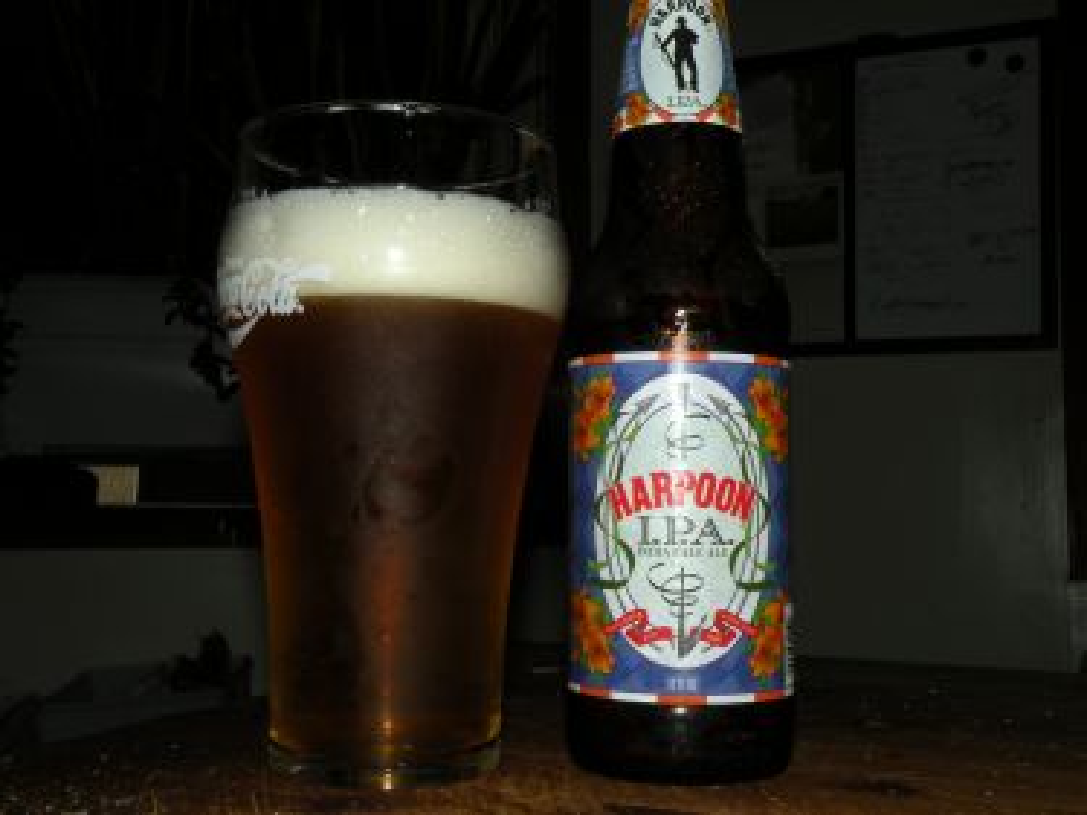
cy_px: 408
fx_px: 1318
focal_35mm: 42
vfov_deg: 34.3
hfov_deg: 44.8
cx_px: 544
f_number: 8
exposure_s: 1/60
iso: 64
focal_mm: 7.4
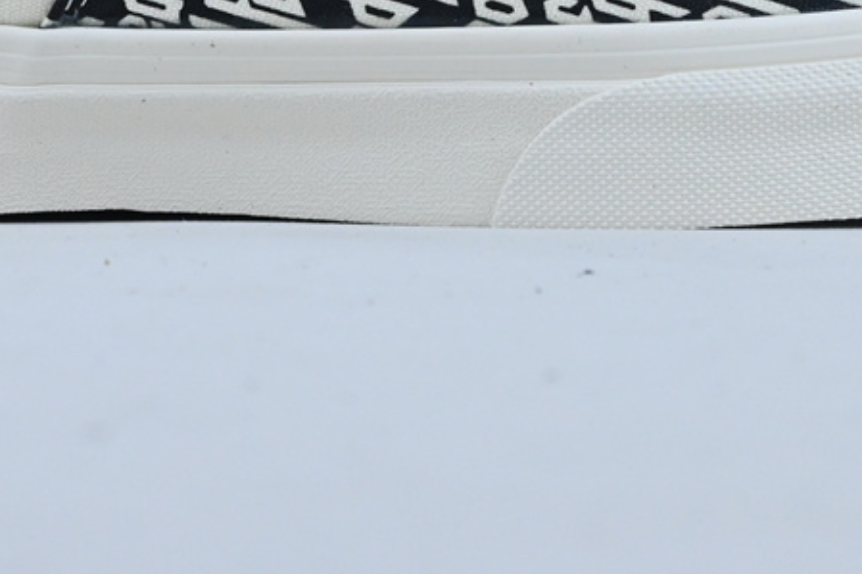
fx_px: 3167
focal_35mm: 132
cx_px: 223
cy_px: -152
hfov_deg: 15.4
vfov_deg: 10.2
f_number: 10
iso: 1000
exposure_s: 1/200
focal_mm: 33
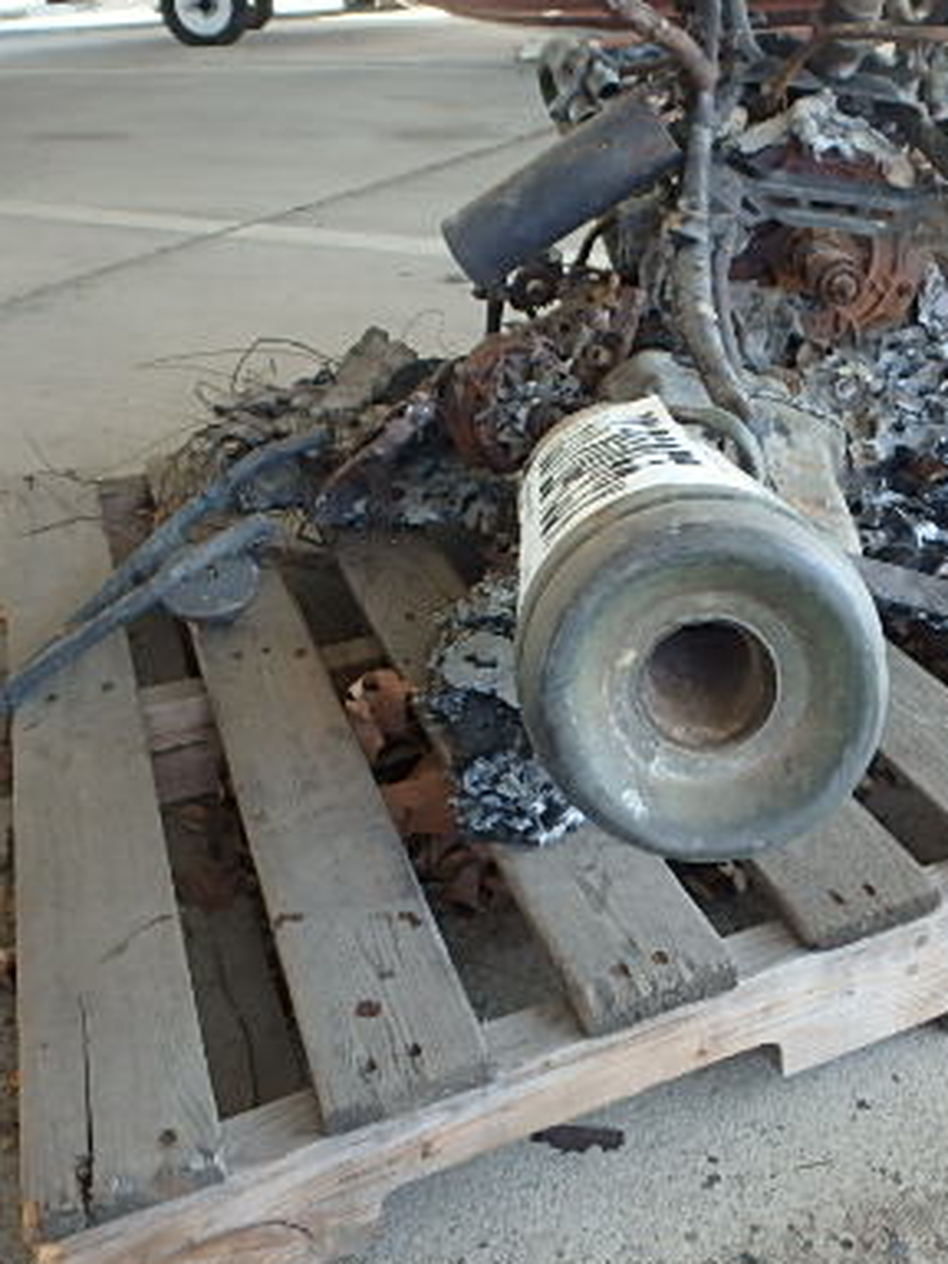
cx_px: 629
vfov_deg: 52.5
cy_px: 569
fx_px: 1278
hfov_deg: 40.2
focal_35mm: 35
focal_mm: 3.7
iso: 125
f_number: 3.5
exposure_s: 1/60
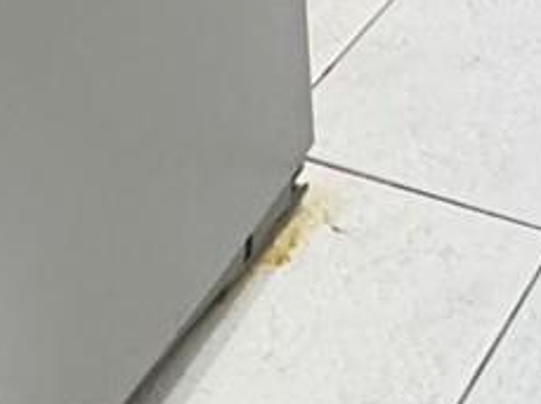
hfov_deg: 18.1
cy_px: -834
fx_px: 1529
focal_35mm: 98
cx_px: 782
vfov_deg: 10.4
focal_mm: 2.22
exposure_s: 1/60
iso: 500
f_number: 2.2
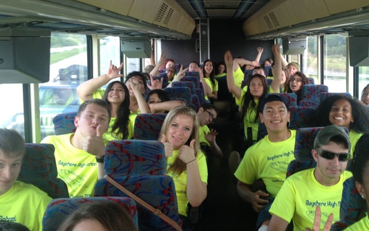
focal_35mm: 50
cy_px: 109
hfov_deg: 39.9
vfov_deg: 25.8
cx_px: 240
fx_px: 503
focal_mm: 4.28
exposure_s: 1/30
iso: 50
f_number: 2.4
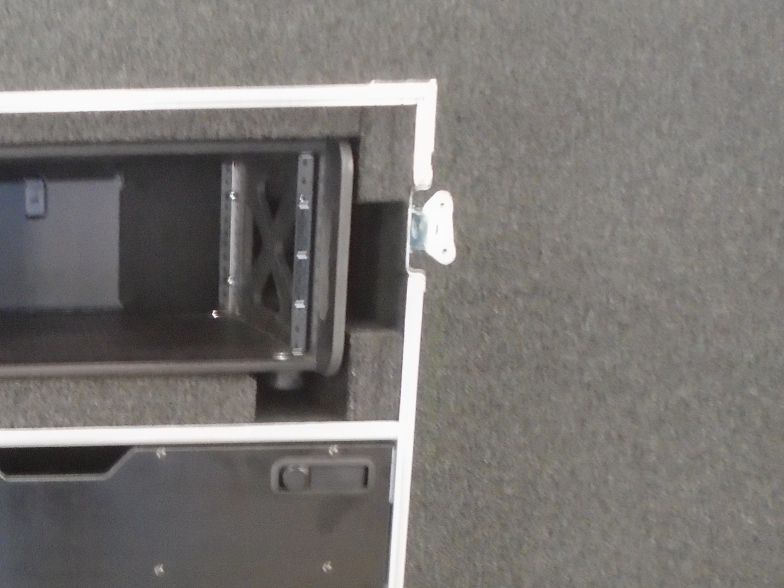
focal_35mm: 55
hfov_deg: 32.1
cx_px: -6
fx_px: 1246
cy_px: 545
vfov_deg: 25.6
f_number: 3.2
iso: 400
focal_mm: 4.6
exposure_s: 1/4
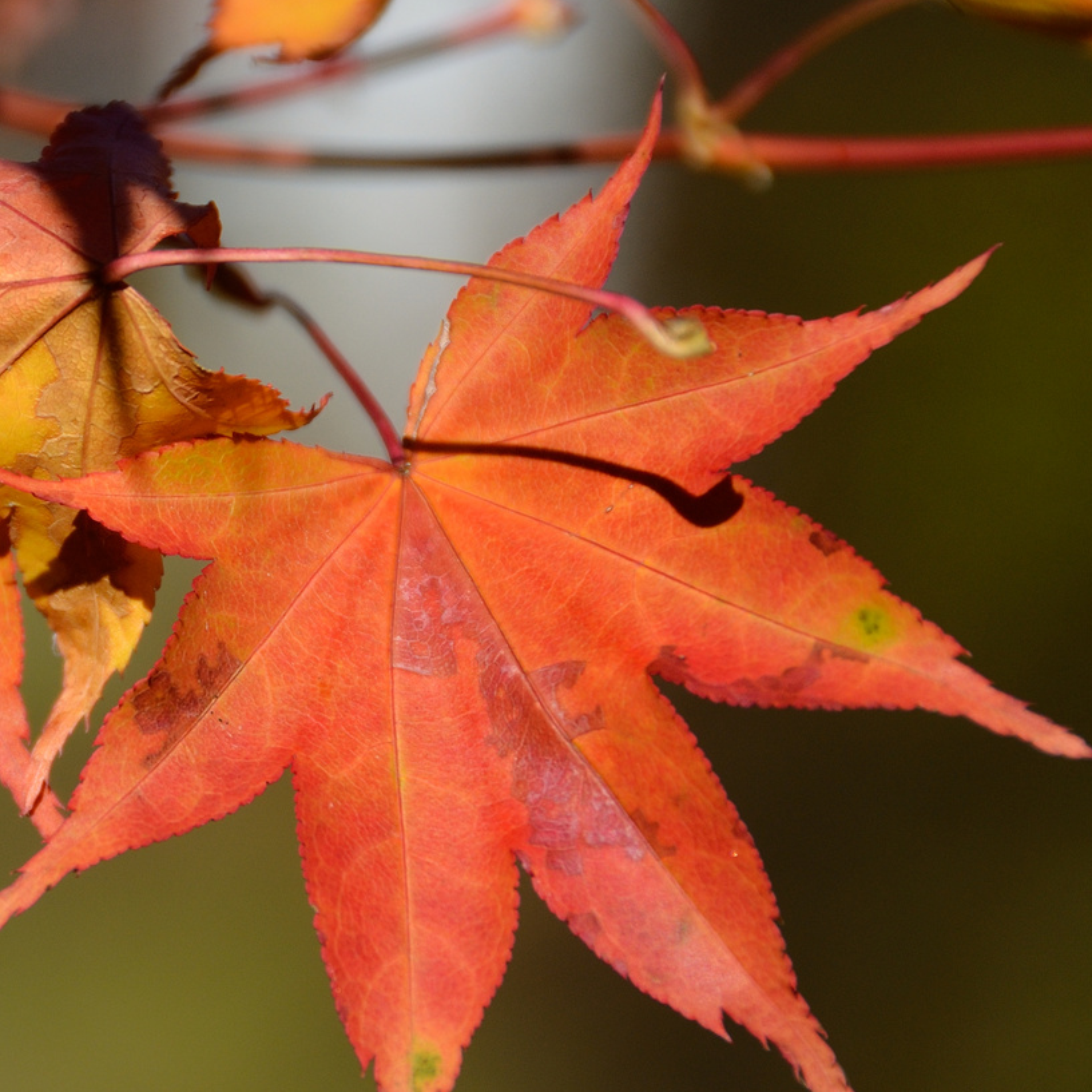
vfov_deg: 3.5
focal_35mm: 507
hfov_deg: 3.5
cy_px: 639
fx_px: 18095
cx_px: 242
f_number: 5.6
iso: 200
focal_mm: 200
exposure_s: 1/1000
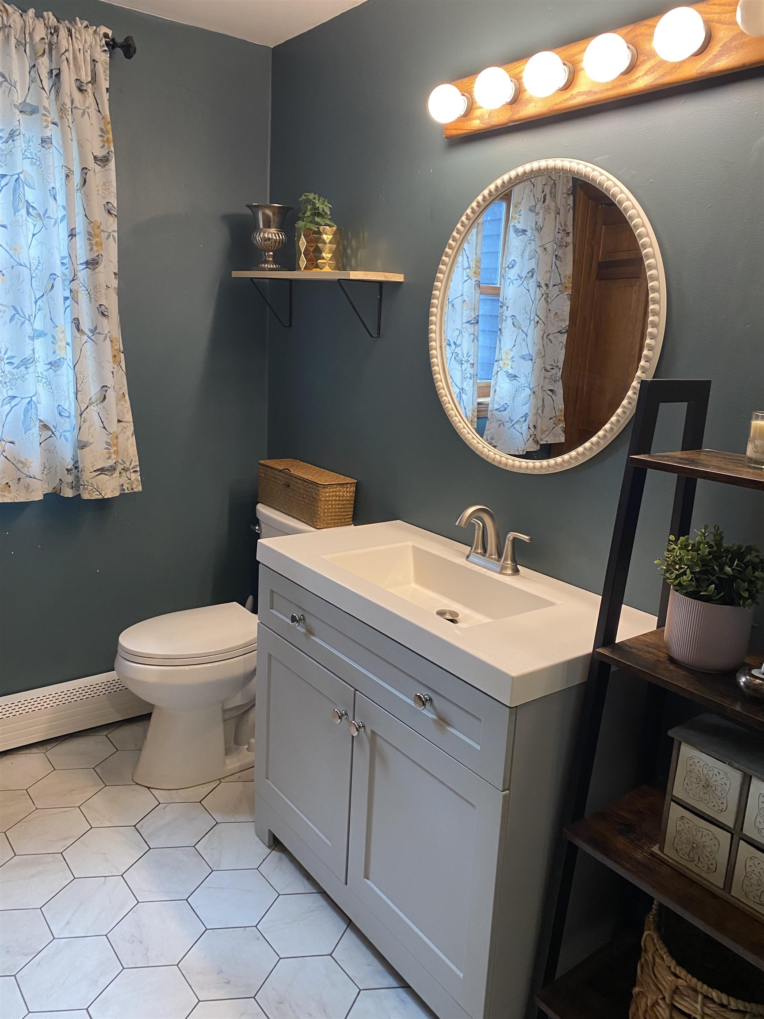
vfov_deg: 67.3
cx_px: 382
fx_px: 765
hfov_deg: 53.1
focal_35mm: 26
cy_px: 510
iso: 200
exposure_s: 1/60
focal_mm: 4.25
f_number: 1.8
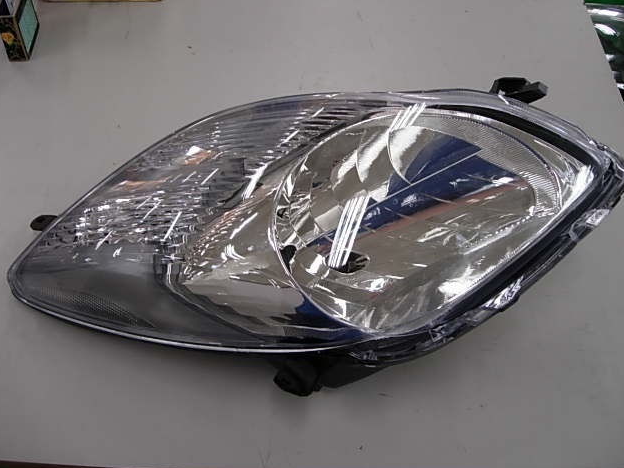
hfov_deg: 47.9
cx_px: 313
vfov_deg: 36.8
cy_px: 239
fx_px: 703
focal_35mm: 39
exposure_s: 1/60.4
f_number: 2.8
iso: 64
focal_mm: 7.8
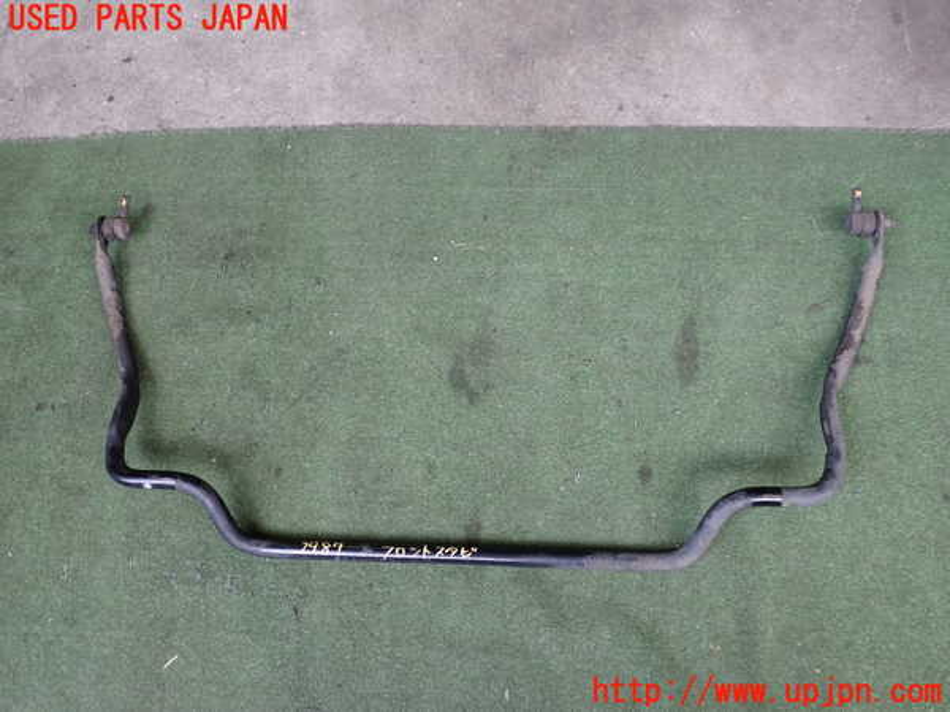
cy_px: 356
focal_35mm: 30
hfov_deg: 60.0
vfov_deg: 46.8
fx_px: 823
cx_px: 475
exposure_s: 1/125
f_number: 2.3
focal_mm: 5.4
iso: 200
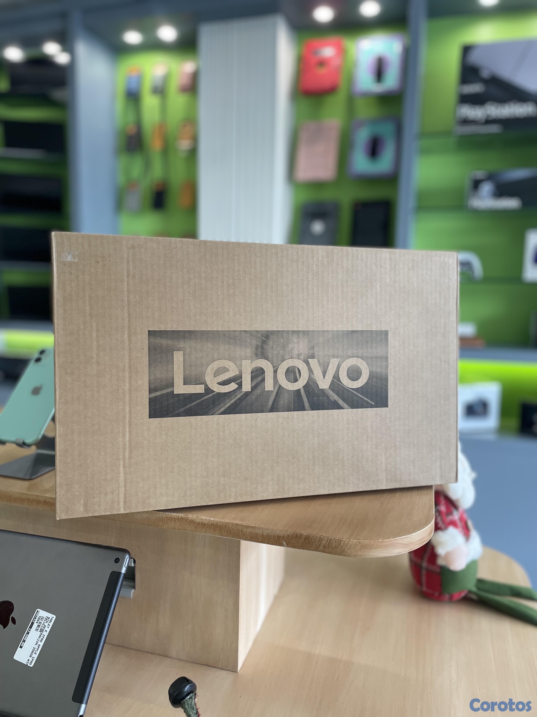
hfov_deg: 53.1
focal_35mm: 26
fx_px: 538
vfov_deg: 67.3
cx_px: 268
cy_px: 358
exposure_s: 1/120
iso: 80
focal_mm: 4.2
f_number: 1.6
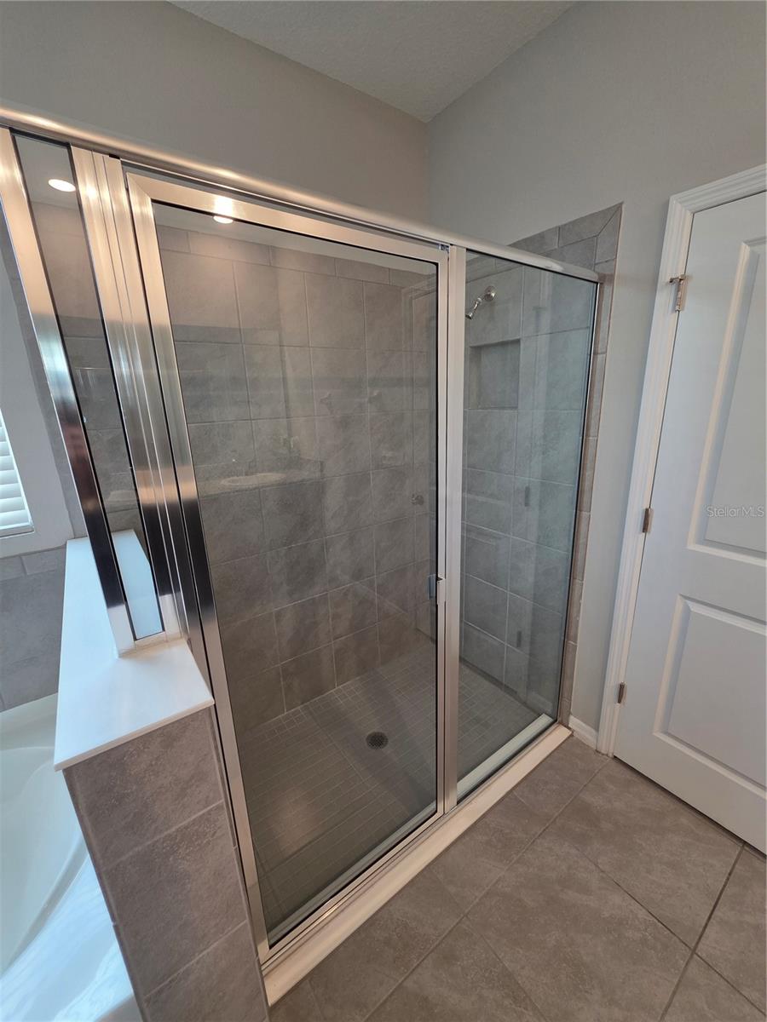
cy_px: 511
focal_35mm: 13
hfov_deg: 89.9
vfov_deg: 106.2
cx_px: 384
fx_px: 384
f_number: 1.9
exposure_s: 1/60
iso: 160
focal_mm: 2.2
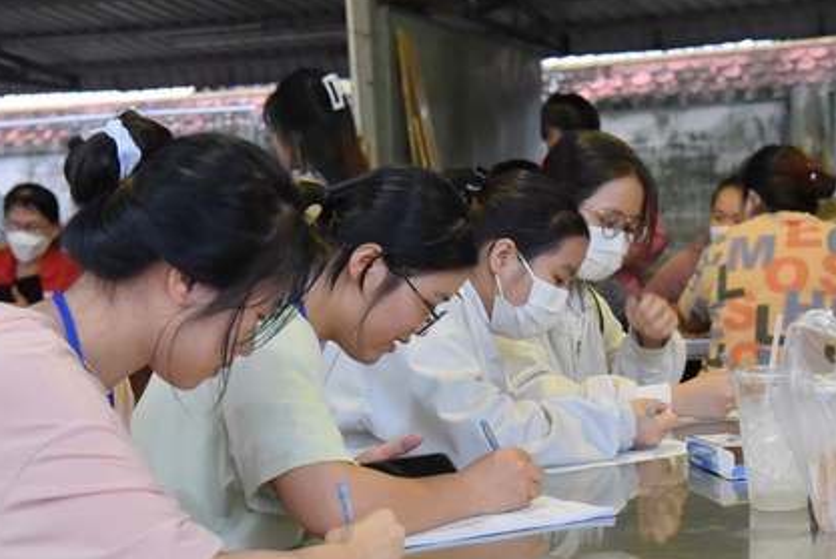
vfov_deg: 16.9
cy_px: 325
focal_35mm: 81
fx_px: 1883
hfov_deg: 25.0
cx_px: 463
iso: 3200
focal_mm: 52
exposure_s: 1/80
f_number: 5.6
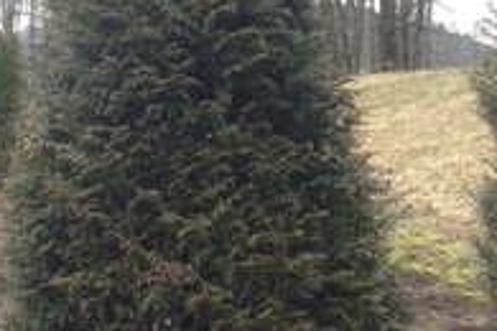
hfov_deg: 23.1
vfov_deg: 15.3
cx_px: 200
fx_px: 1215
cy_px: 18
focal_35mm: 88
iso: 50
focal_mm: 4.12
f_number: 2.4
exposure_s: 1/120
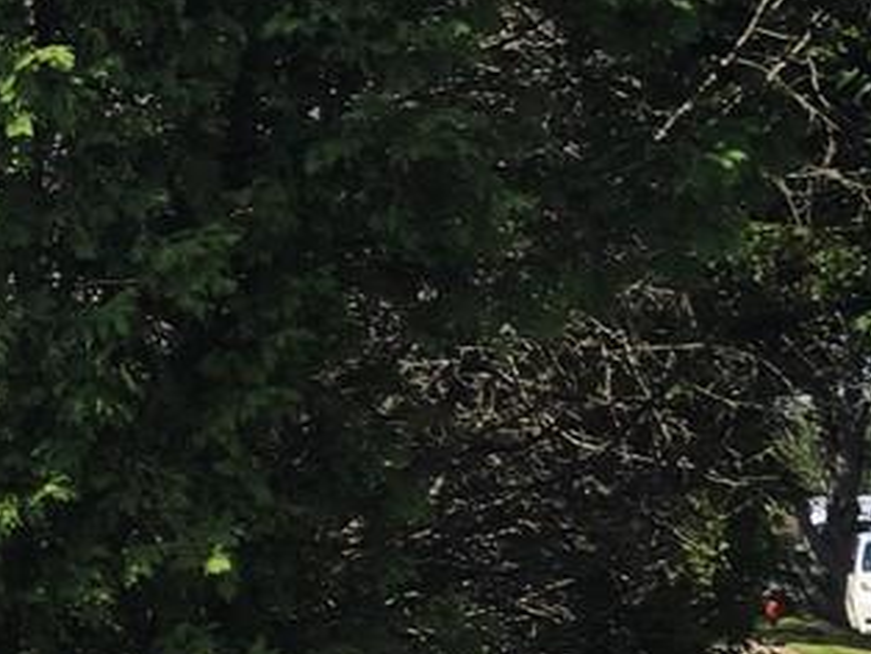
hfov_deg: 9.4
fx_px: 3777
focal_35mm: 150
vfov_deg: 9.6
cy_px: -327
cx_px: -1967
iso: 12
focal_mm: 6.3
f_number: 1.7
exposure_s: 1/794
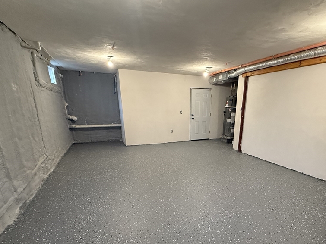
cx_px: 191
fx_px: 179
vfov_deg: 67.2
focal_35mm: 19
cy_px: 159
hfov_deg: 83.9
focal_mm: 2.22
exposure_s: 1/60
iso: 640
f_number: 2.2
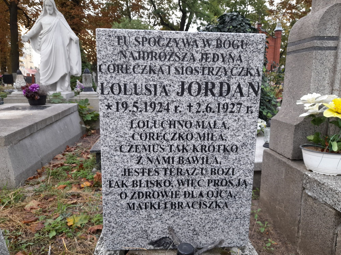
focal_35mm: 25
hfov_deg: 69.4
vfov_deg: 54.9
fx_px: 246
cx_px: 170
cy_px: 128
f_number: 2
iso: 32
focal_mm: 4.6
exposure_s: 1/50
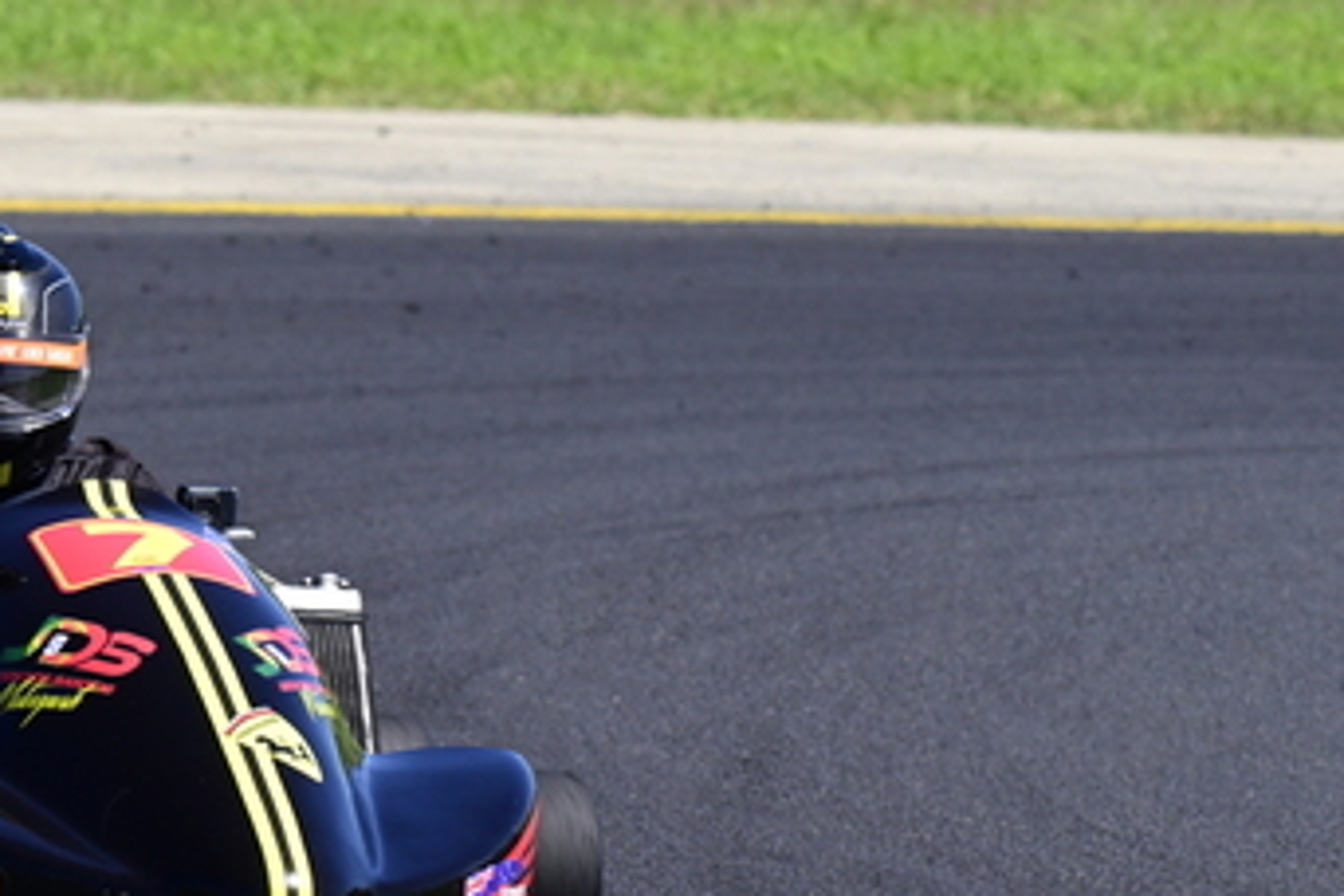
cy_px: 301
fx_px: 33149
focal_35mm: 888
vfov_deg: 1.5
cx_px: 24
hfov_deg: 2.3
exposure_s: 1/640
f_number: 11
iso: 500
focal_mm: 380
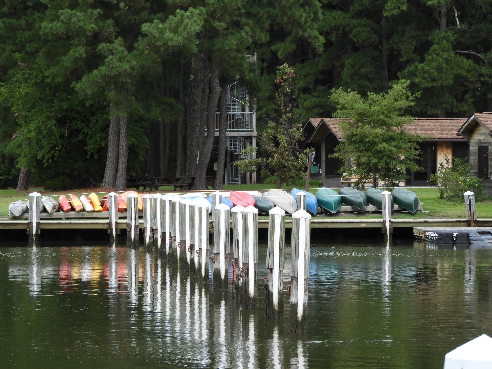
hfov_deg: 11.6
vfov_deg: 8.7
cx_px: 246
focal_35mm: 170
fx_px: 2416
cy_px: 184
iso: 100
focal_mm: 30.5
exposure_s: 1/200
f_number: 5.2
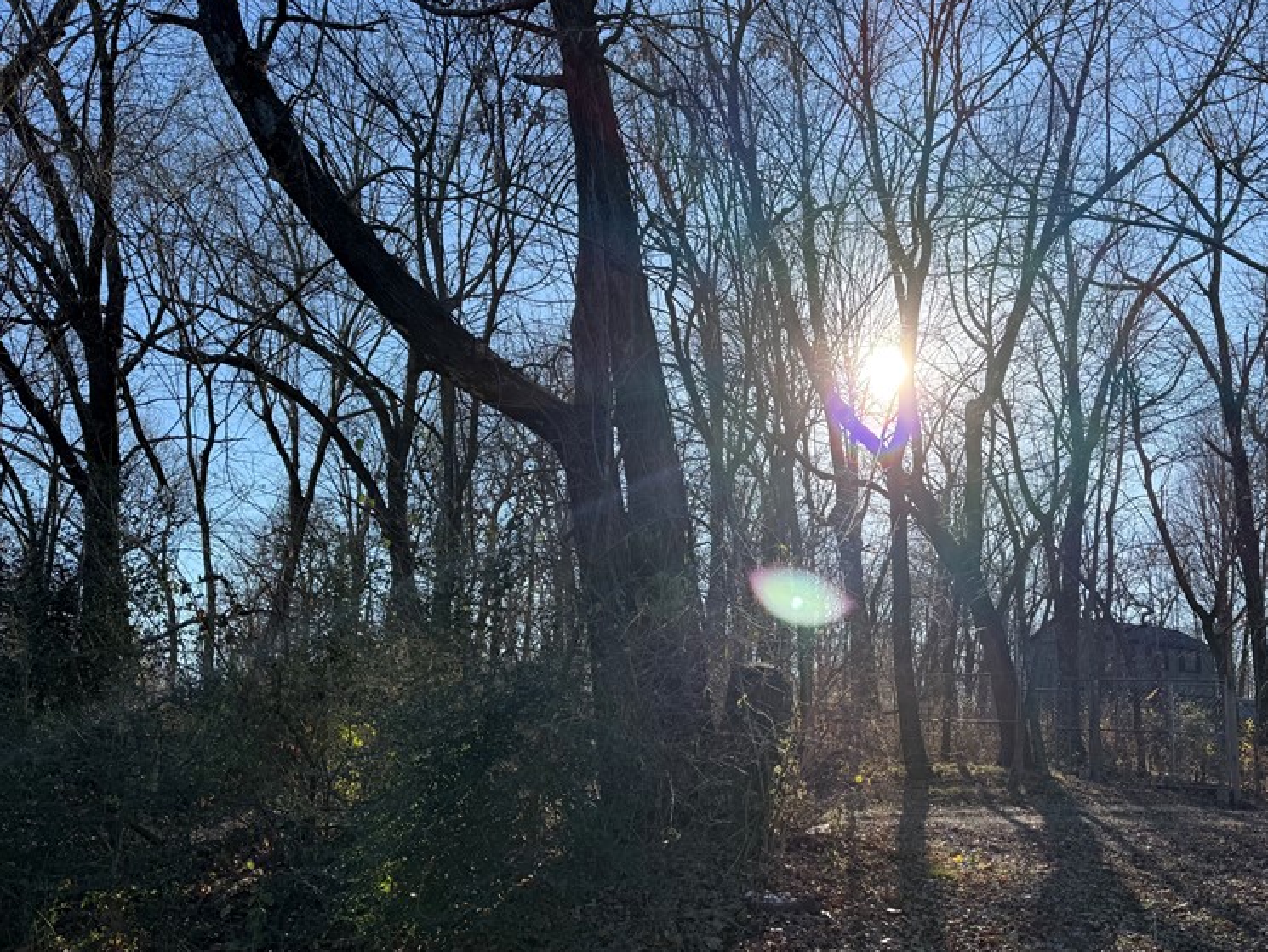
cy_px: 494
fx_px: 1209
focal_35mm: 33
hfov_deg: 54.2
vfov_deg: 42.9
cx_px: 844
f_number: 1.78
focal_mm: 6.76
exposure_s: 1/2370
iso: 80
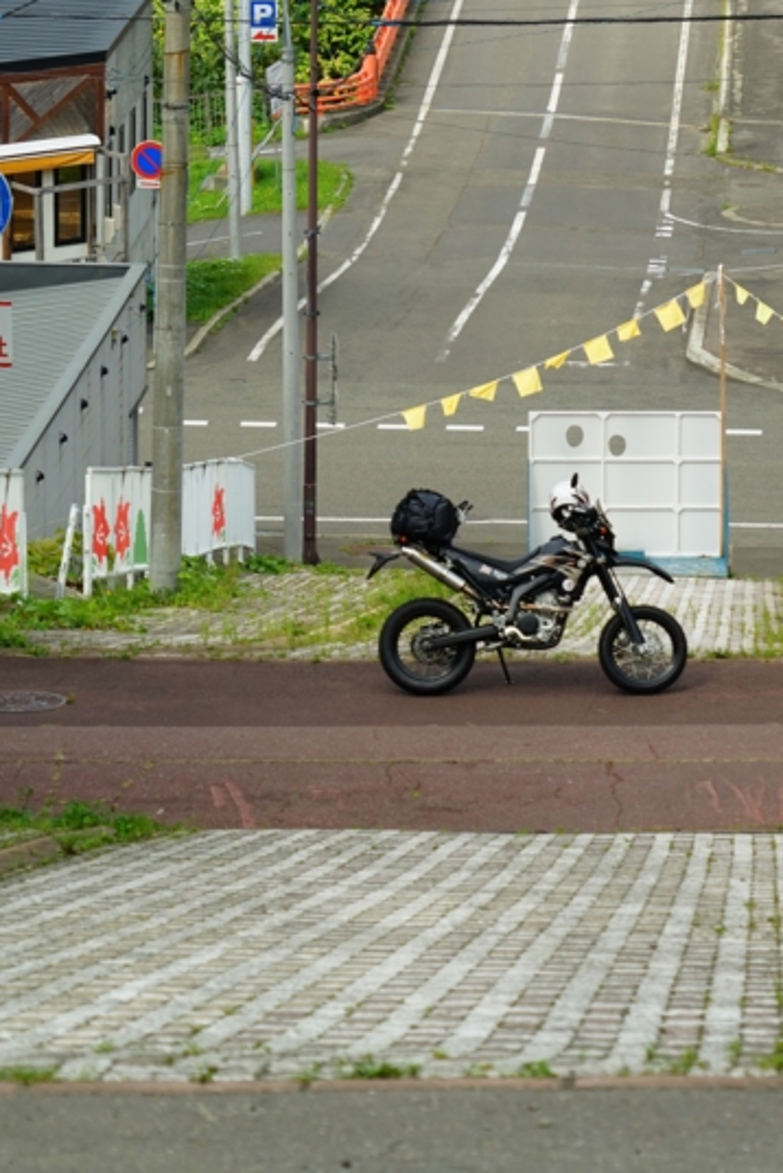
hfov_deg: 7.6
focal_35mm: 182
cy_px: 302
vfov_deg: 11.3
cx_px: 416
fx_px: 5930
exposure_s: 1/160
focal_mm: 122
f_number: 8
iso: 100
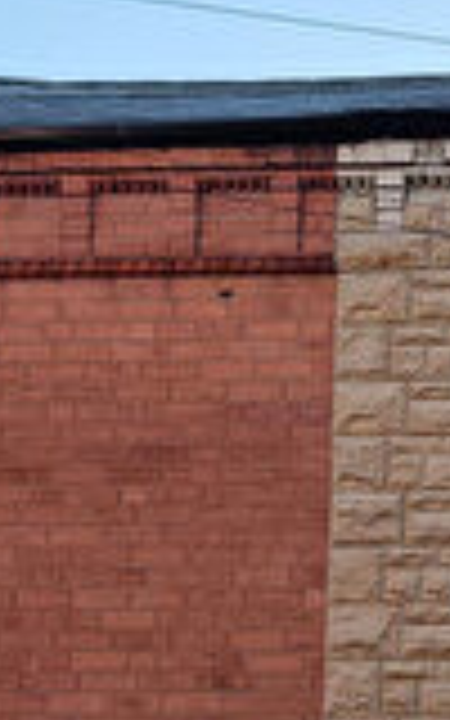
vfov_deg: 23.3
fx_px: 1570
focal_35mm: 80
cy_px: 898
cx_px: 752
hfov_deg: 14.7
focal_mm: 6.19
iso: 50
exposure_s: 1/205
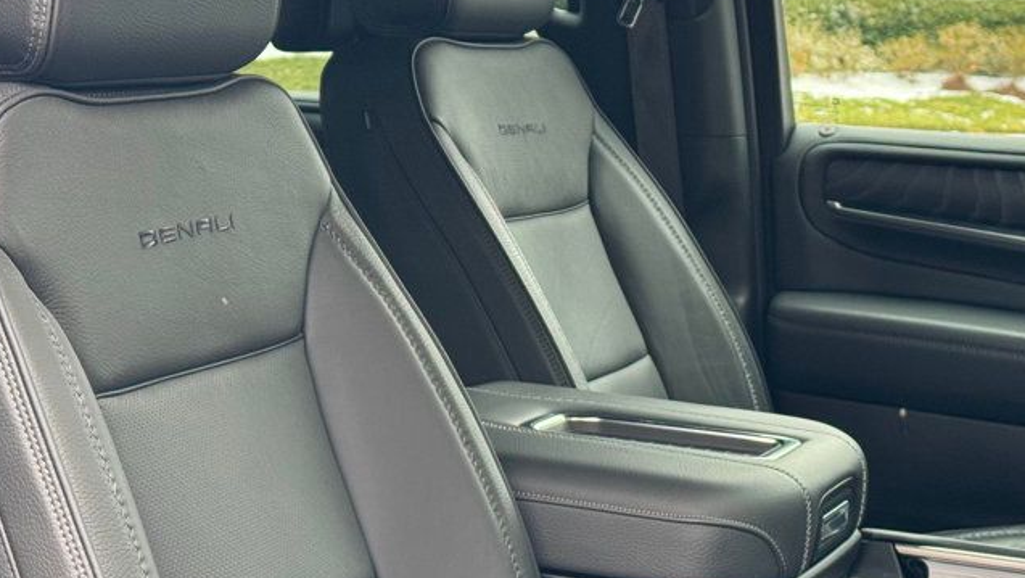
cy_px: 258
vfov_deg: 14.4
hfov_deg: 25.3
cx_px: 497
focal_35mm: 84
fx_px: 2284
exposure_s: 1/60
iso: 125
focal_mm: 6.76
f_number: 1.78
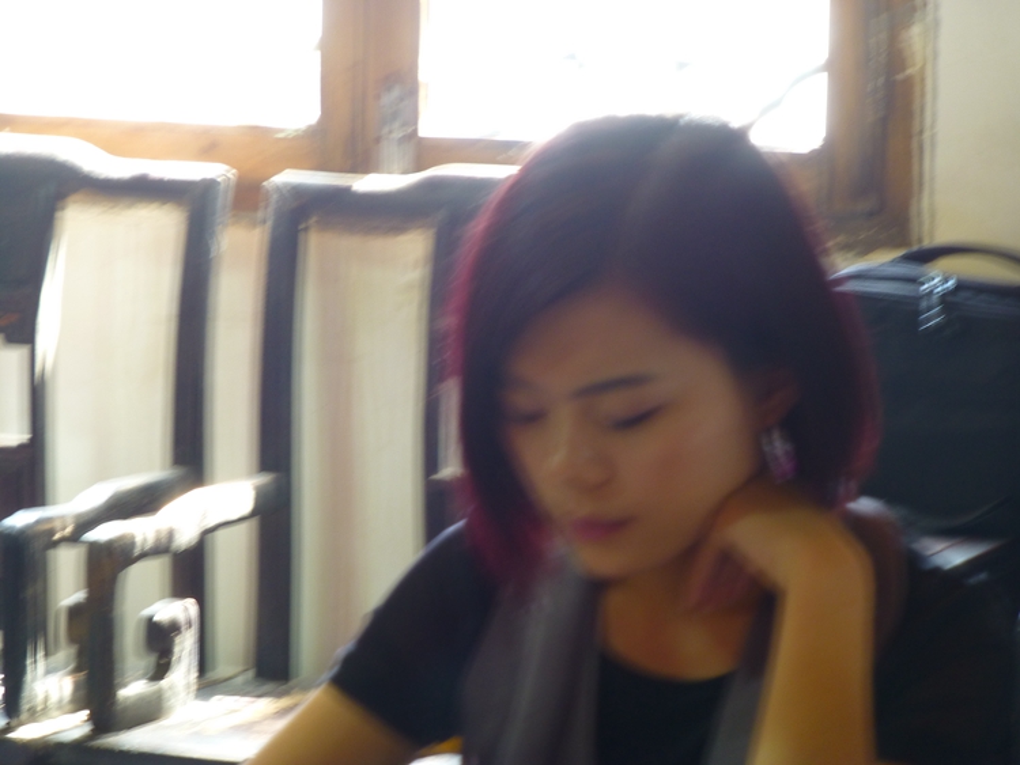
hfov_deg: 9.2
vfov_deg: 6.9
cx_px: 510
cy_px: 382
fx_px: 6308
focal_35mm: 214
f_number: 5.6
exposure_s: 1/1.6
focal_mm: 38.2
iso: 100
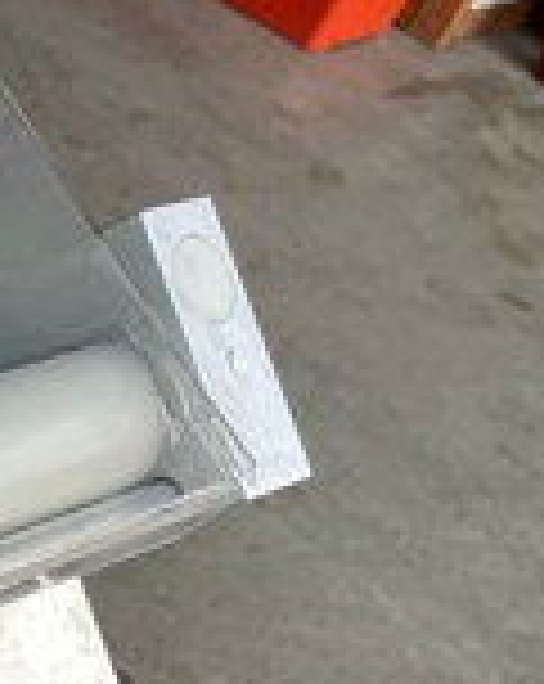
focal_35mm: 102
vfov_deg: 17.8
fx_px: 2059
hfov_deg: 12.6
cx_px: -643
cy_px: 846
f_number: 1.6
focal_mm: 5.1
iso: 50
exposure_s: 1/121
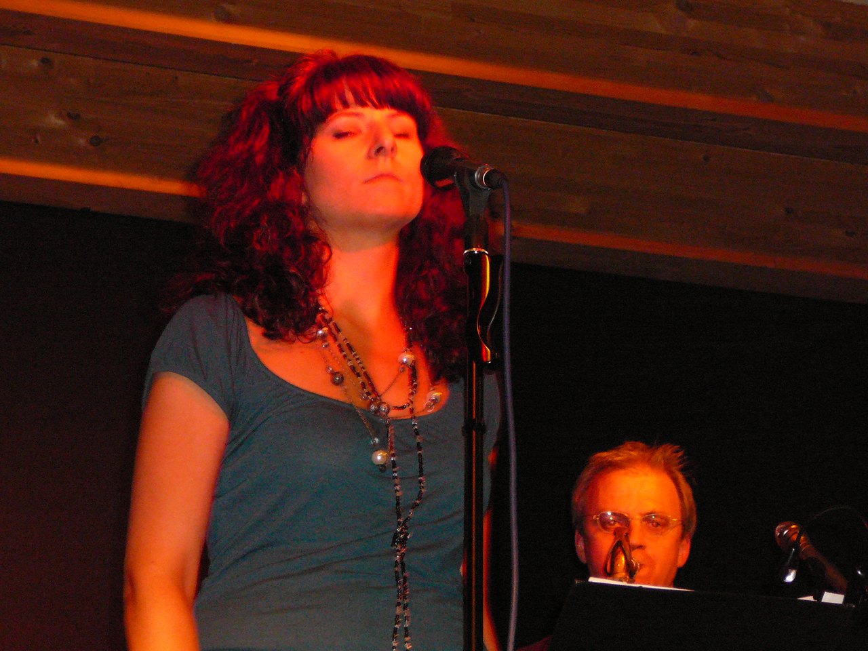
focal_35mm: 112
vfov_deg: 13.2
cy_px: 326
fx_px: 2808
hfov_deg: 17.6
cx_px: 434
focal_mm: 16.6
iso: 400
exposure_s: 1/30
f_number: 3.9
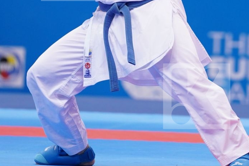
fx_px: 3604
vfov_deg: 2.6
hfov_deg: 4.0
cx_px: 197
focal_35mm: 521
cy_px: -32
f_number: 2.8
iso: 1600
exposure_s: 1/1000
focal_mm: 200
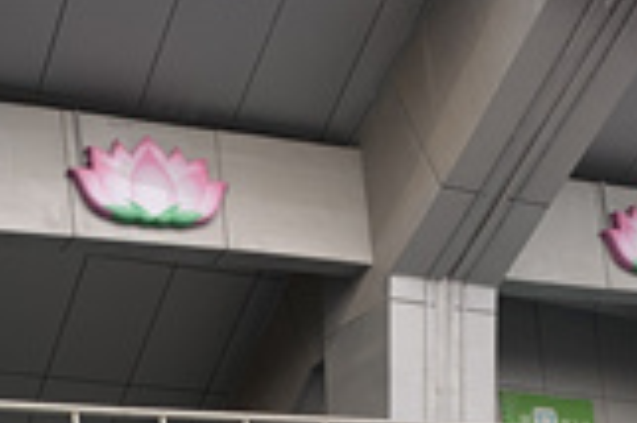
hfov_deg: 24.2
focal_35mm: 84
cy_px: 729
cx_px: 285
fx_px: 1485
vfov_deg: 14.5
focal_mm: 4.25
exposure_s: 1/802
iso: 25
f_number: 1.8
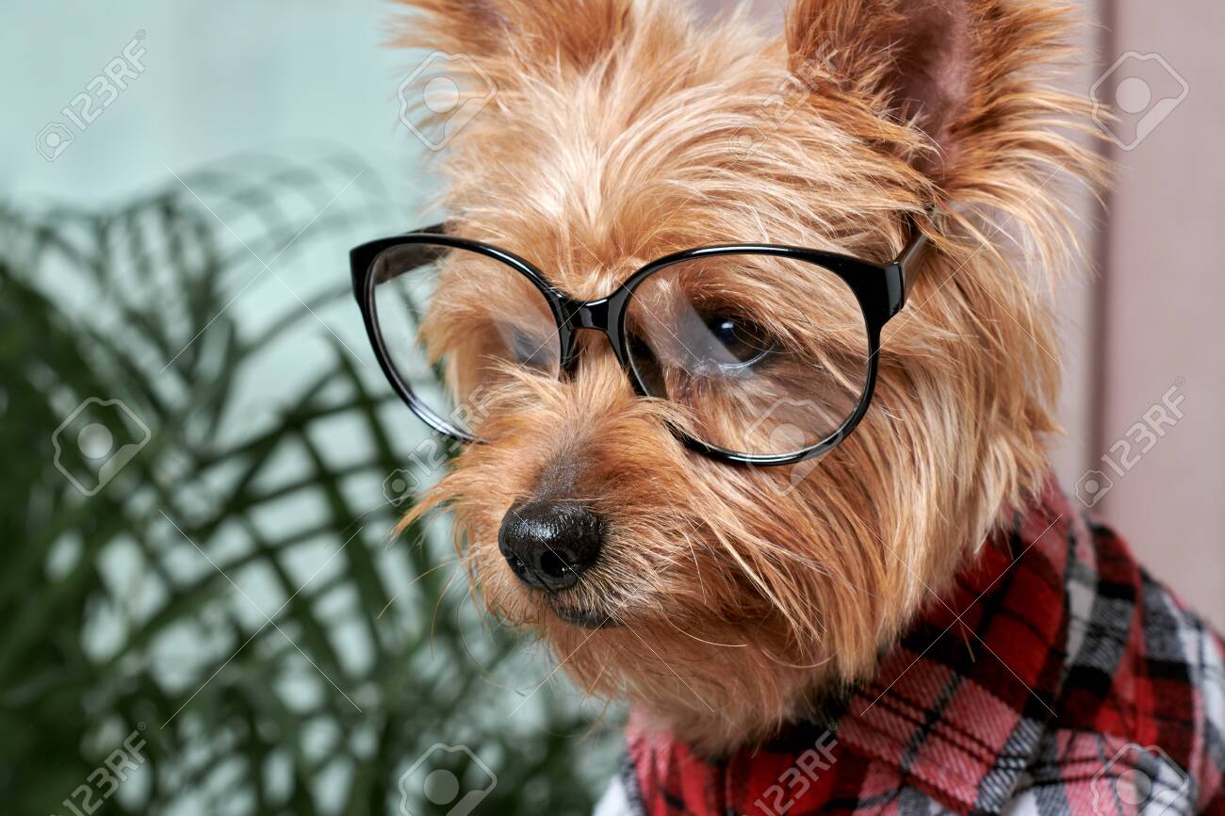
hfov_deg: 20.0
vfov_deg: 13.4
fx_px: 3470
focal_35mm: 102
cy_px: 408
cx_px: 612
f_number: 8
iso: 500
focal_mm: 85
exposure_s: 1/160
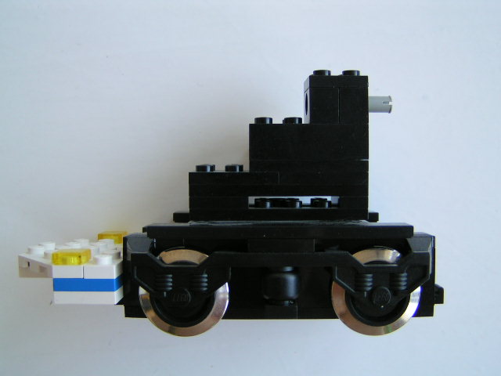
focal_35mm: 38
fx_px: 550
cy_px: 188
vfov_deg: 37.7
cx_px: 250
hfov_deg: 49.0
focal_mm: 5.8
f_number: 2.8
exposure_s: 1/40
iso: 64
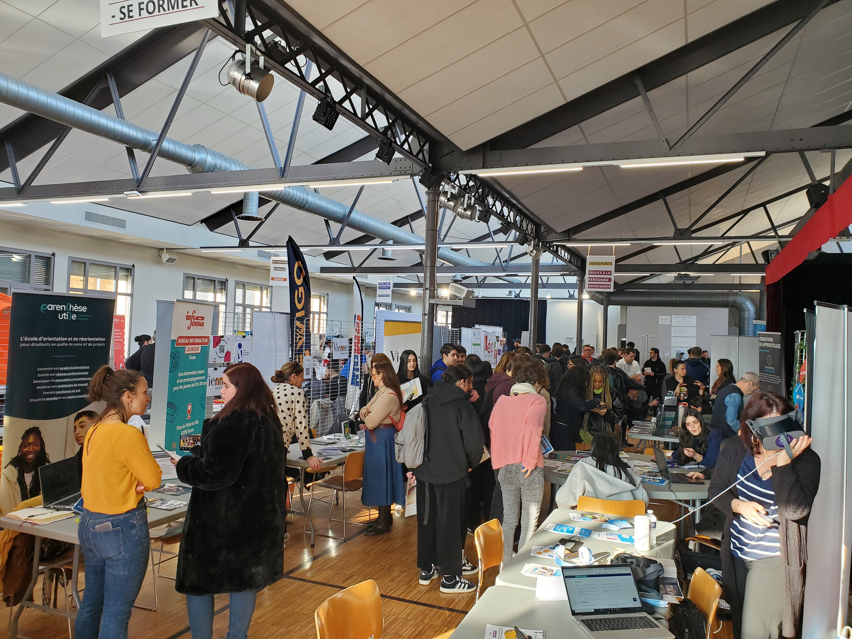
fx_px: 640
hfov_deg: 67.3
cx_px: 426
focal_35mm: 26
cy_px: 320
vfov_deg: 53.1
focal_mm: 4.3
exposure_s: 1/120
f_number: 2.4
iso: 125
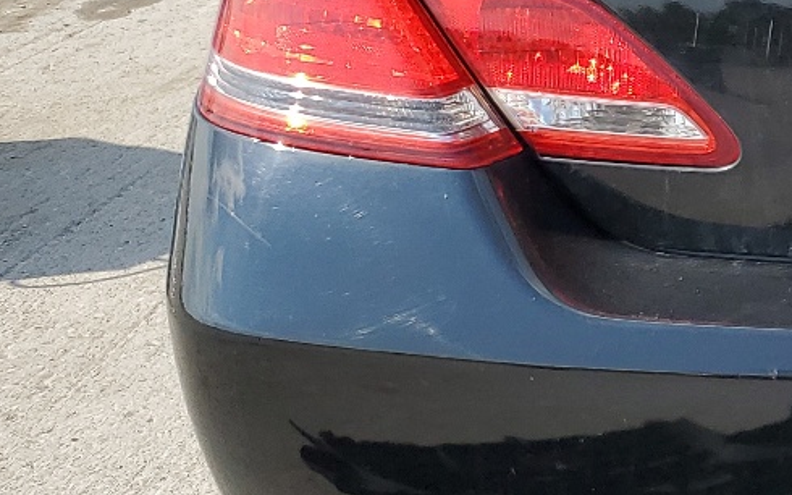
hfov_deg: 19.7
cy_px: 44
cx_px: 1215
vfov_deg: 14.4
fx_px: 1942
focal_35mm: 90
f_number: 1.5
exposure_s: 1/2500
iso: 50
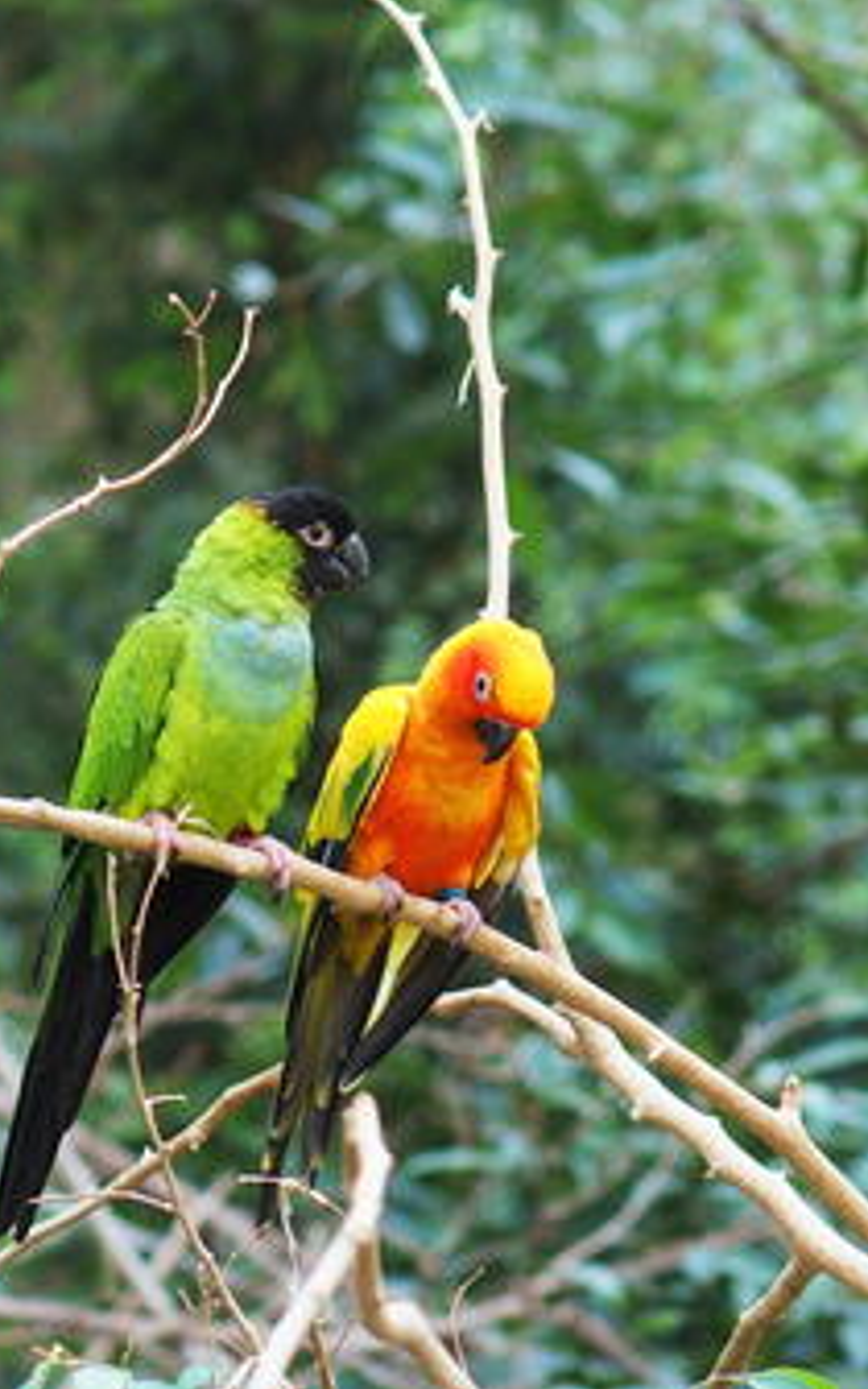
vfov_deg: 6.1
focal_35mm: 344
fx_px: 13020
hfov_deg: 3.8
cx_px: 347
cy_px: 694
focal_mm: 51.4
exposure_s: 1/250
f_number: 2.8
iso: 160
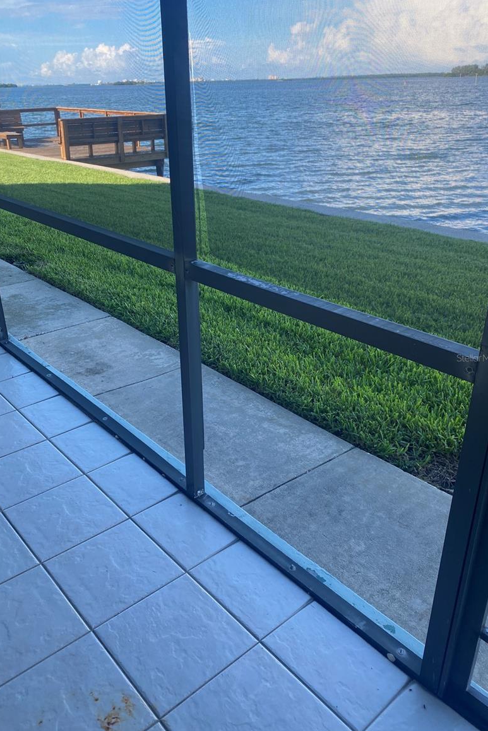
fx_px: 569
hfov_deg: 46.3
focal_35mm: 28
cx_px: 217
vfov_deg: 65.5
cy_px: 358
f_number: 1.8
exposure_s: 1/552
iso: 32
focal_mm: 4.25
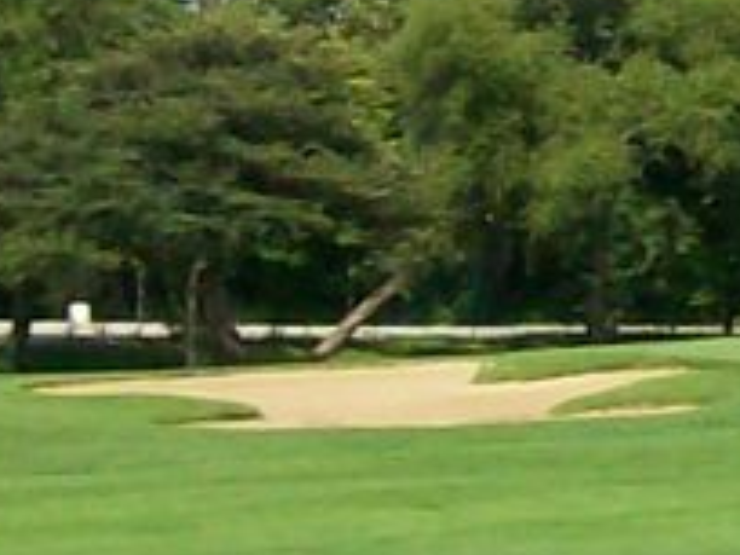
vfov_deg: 5.2
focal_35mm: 282
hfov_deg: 7.0
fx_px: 6028
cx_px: 932
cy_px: -145
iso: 80
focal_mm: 6
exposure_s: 1/654
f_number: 4.8
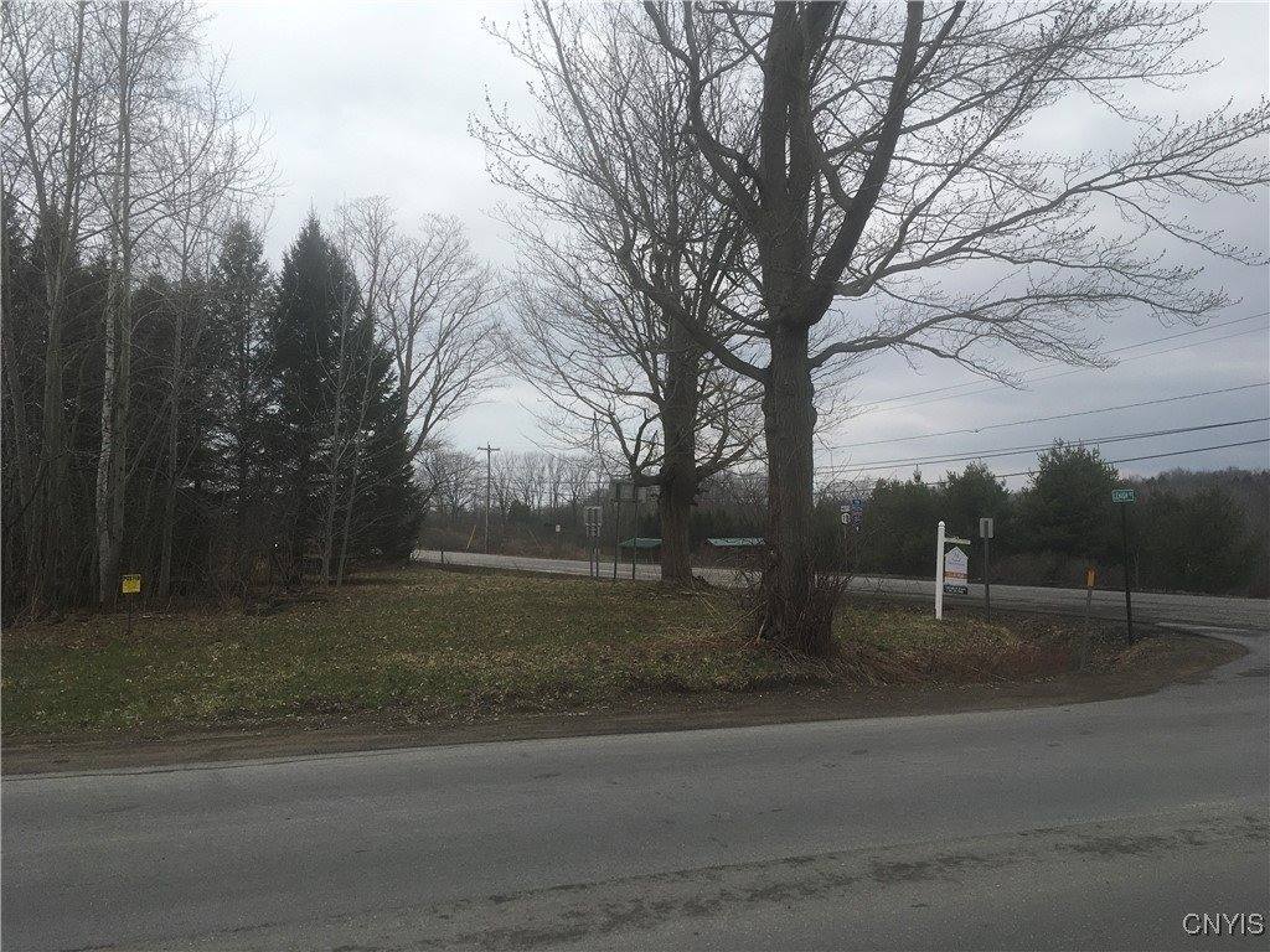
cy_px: 476
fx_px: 1064
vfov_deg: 48.2
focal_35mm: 29
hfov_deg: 61.7
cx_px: 635
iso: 25
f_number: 2.2
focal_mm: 4.15
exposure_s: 1/1972
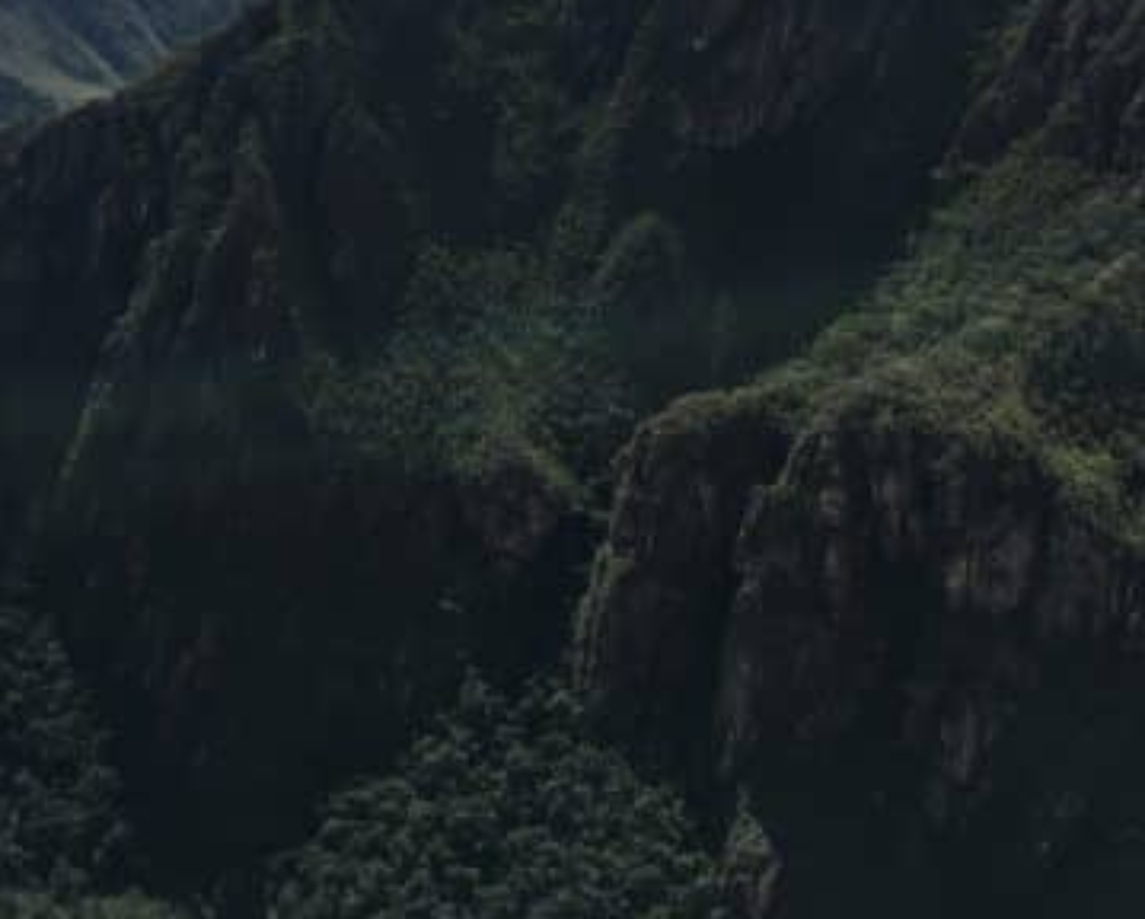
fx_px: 2137
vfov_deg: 23.3
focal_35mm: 63
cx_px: 533
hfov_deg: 30.0
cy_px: 13
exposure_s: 1/2198
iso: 25
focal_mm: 4.15
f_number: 2.2
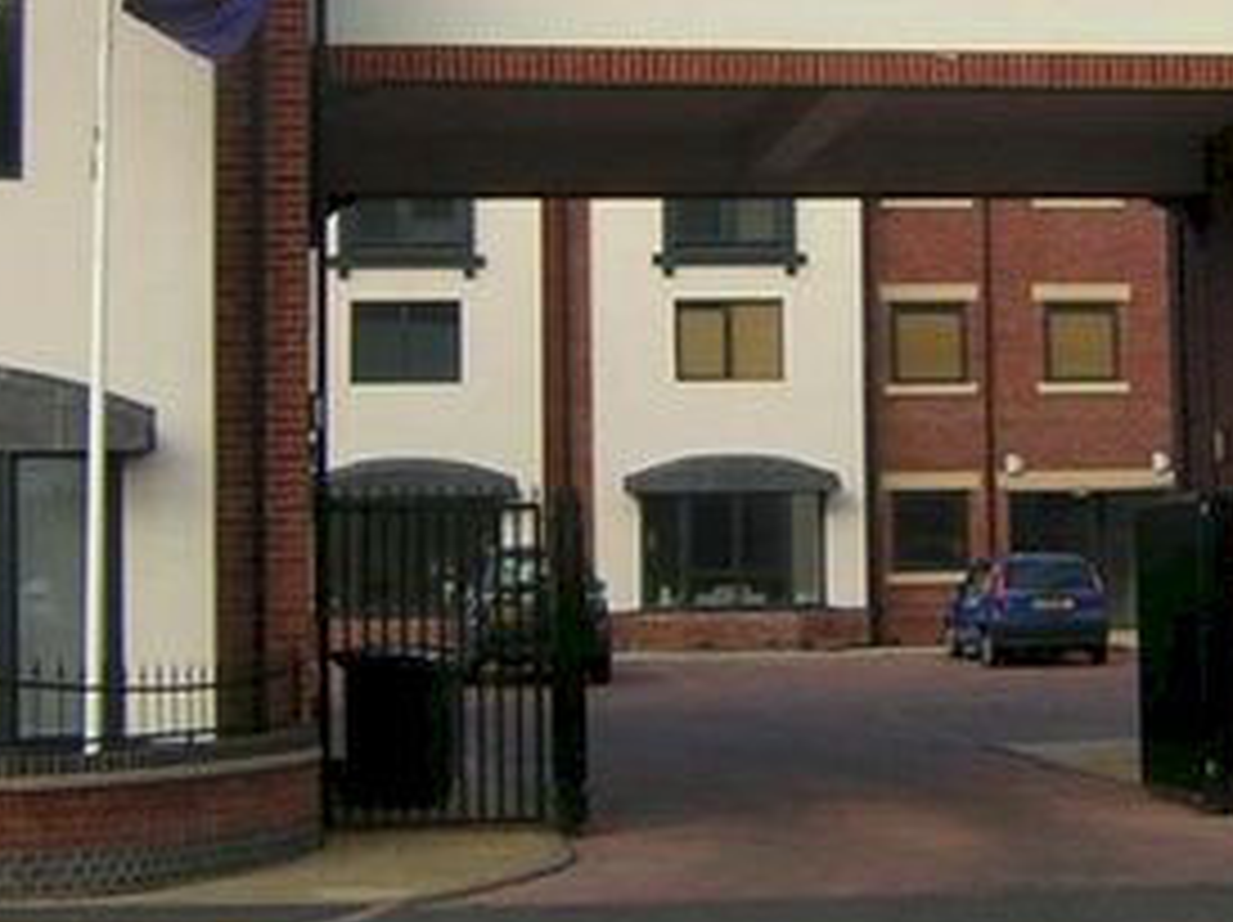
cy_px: 155
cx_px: 927
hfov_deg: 21.1
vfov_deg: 15.9
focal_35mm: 92
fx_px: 3274
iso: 100
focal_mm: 4.7
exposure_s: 1/158
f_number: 5.2
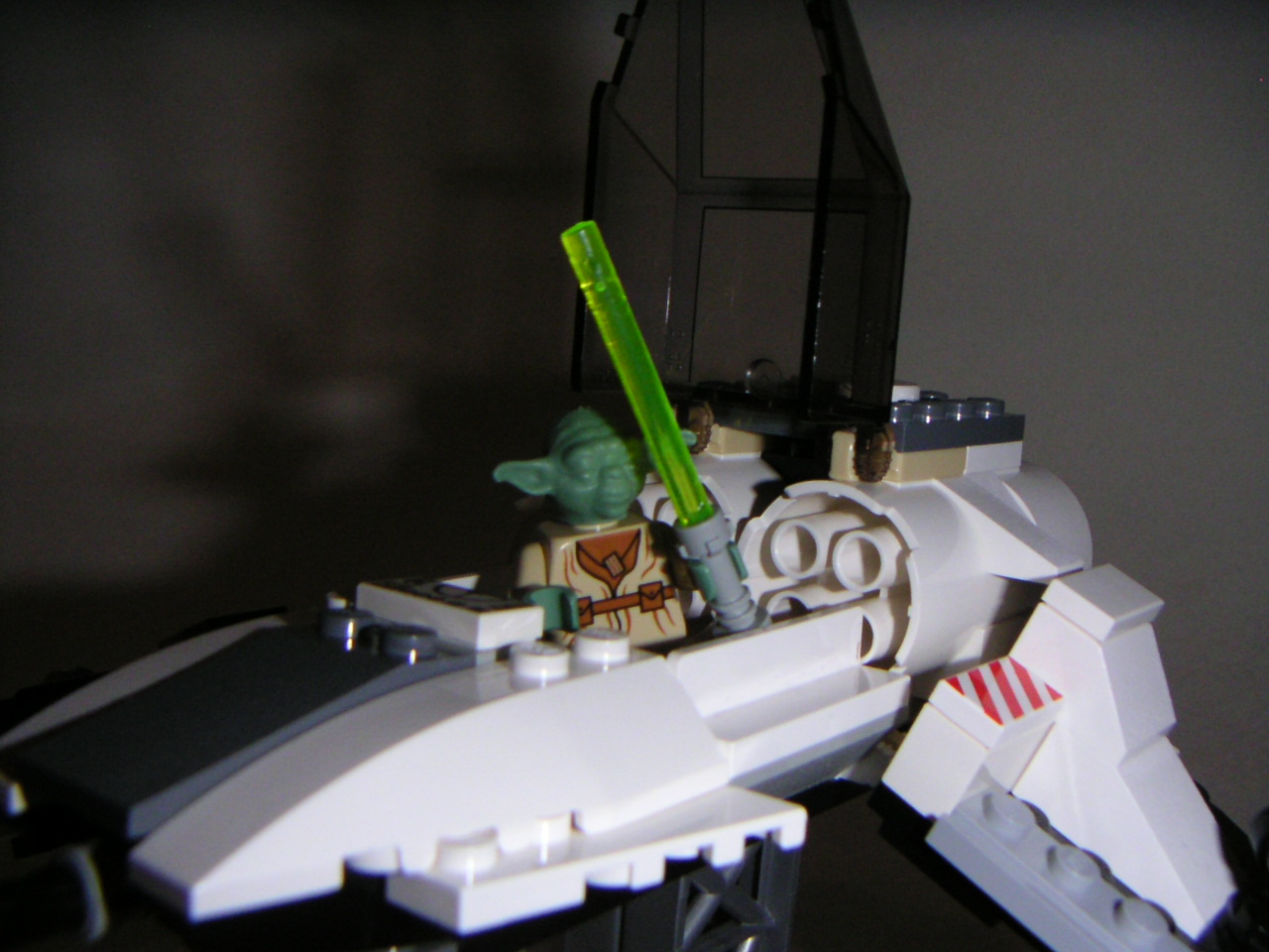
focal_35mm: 37
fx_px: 1356
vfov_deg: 38.7
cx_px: 634
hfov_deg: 50.1
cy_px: 476
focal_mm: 4.8
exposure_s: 1/45
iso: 200
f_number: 6.7
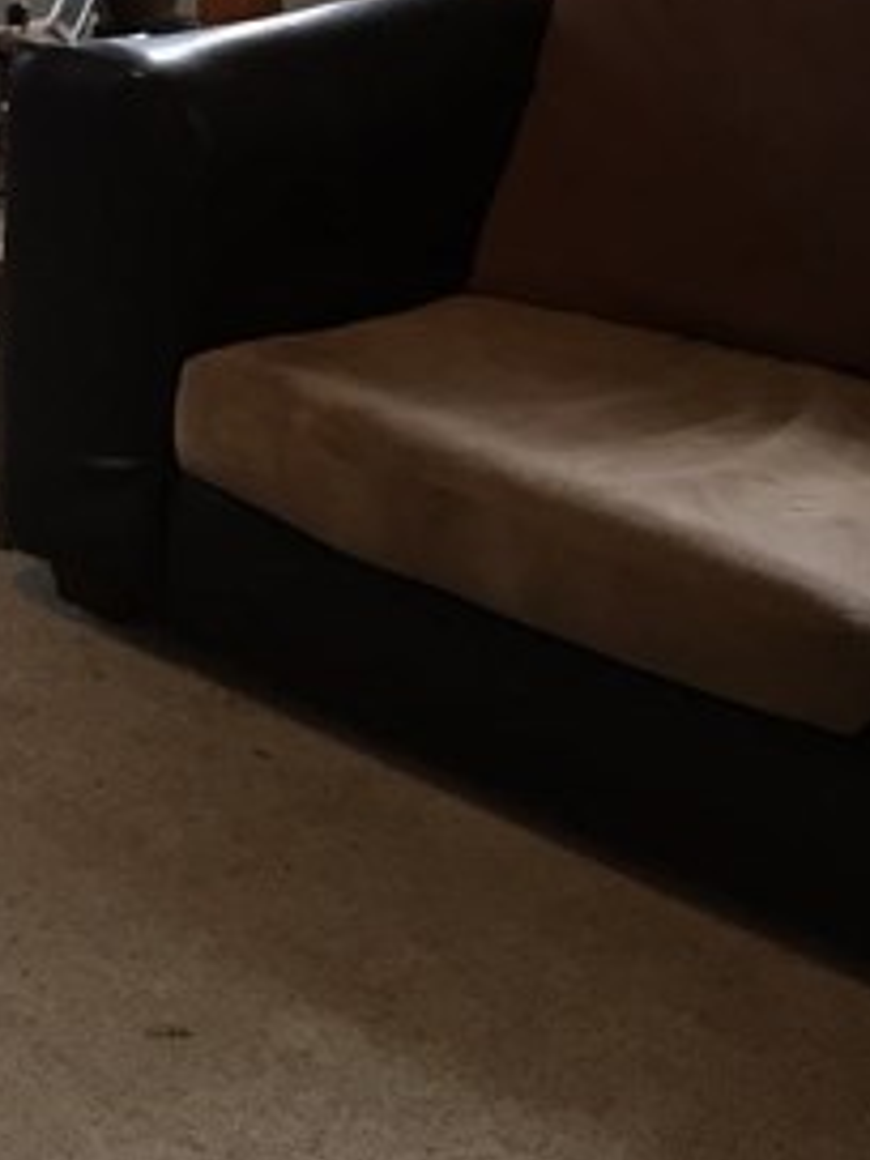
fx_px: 2748
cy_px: -337
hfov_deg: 17.1
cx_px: -188
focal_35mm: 82
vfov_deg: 21.6
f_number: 2.2
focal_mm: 4.15
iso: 64
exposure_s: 1/30
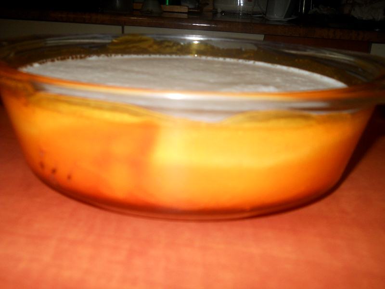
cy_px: 144
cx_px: 192
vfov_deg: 35.1
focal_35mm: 41
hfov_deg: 45.8
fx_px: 456
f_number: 3.1
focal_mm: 6.72
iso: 80
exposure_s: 1/30
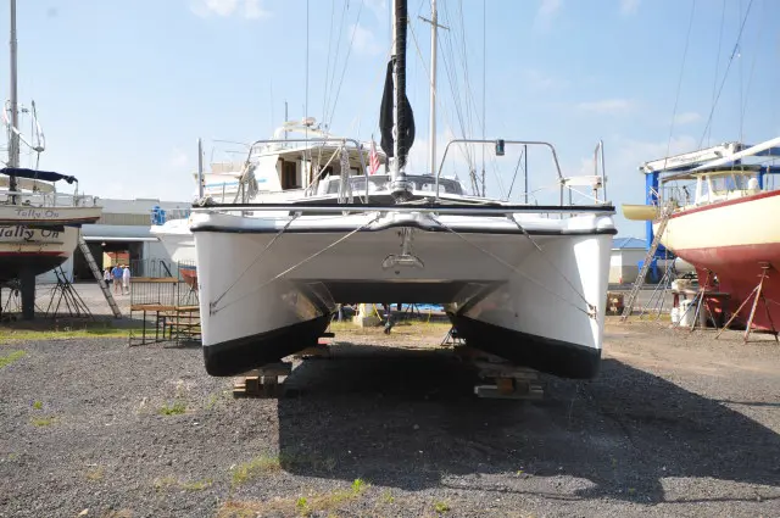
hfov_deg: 57.3
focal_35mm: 33
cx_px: 390
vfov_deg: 39.9
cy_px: 259
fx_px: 714
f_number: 10
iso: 200
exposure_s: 1/200
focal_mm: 22
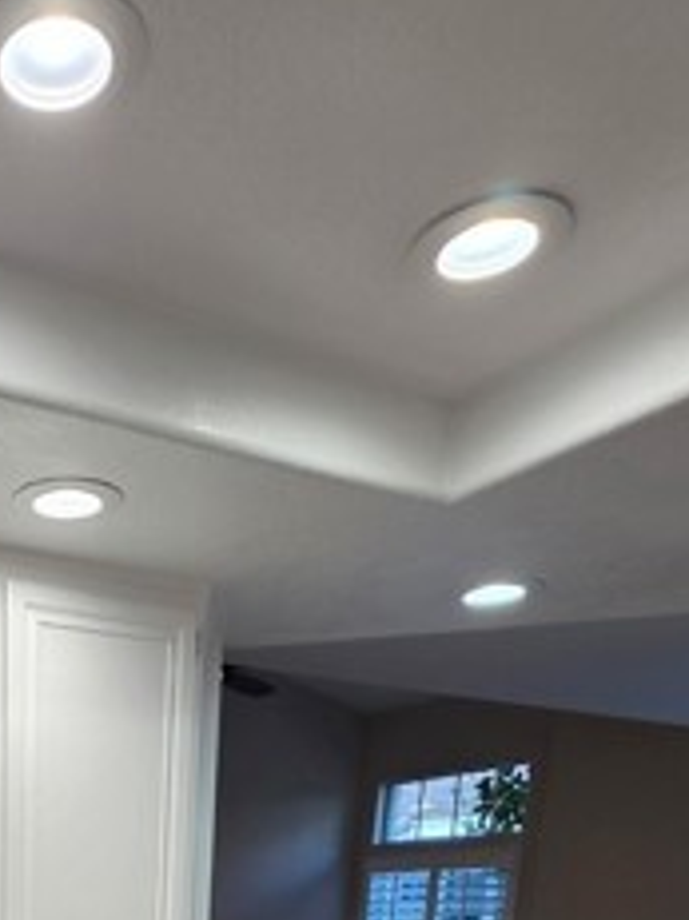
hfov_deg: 35.9
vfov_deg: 35.3
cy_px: 1195
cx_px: 4
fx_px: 956
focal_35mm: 36
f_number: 1.9
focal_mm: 2.2
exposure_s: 1/120
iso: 100
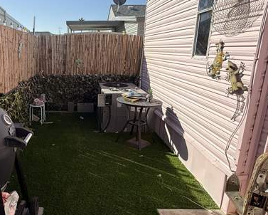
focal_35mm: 29
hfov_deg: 58.7
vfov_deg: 50.0
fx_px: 230
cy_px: 113
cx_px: 84
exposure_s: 1/2024
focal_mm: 2.22
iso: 50
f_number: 2.2
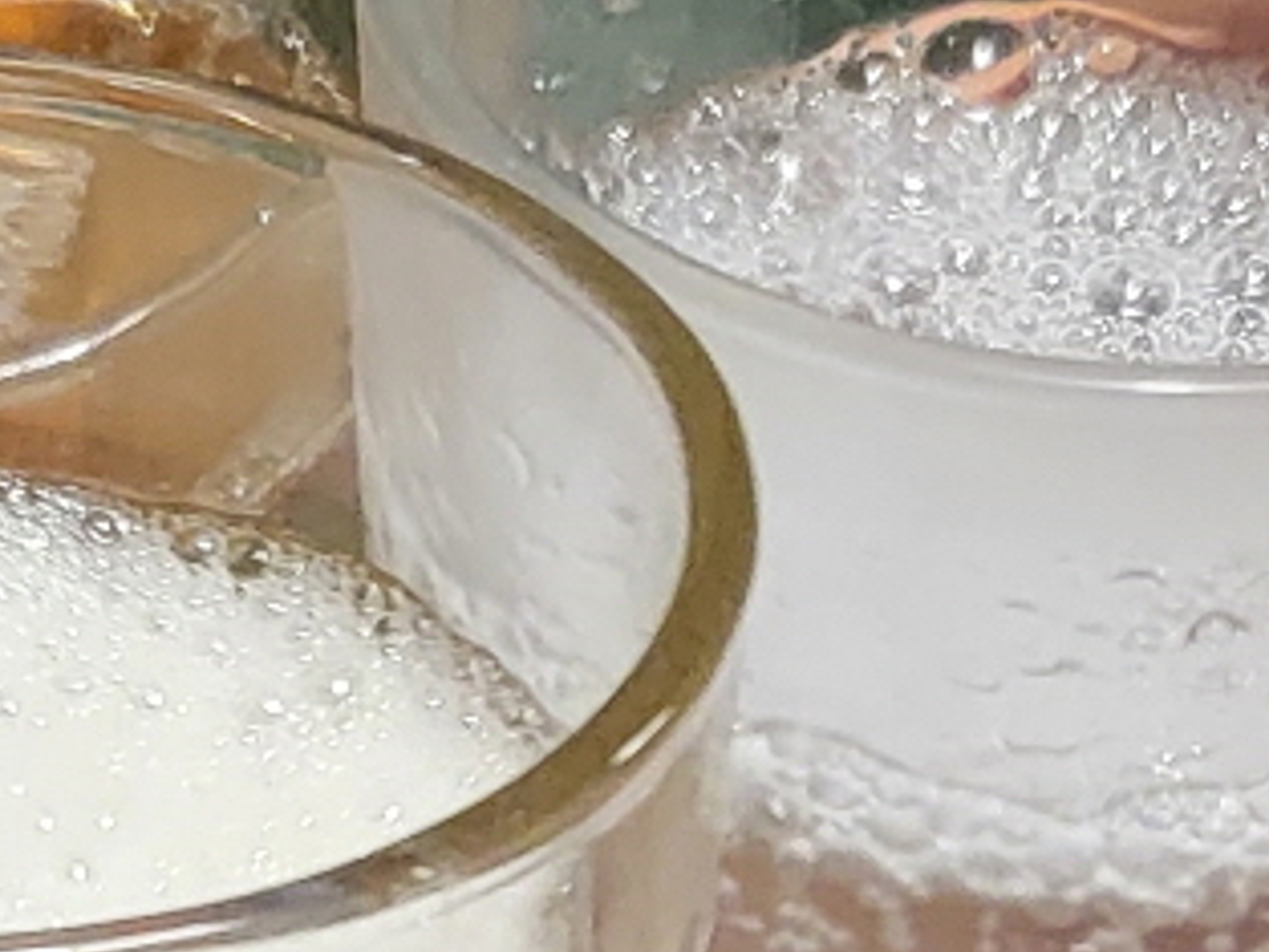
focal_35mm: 166
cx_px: 584
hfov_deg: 11.9
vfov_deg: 8.6
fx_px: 6088
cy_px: 1633
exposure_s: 1/40
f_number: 1.8
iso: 250
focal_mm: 4.25
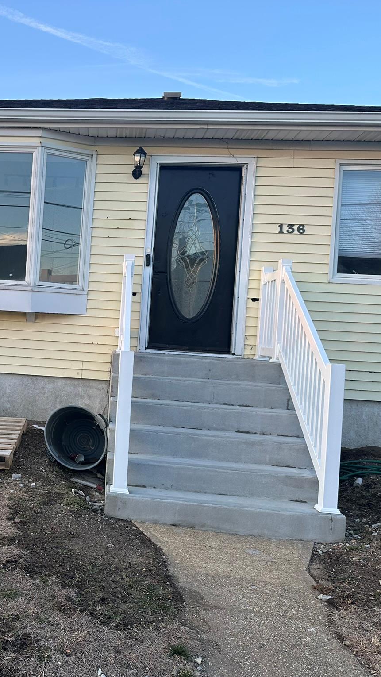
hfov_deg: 31.8
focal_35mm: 35
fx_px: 628
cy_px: 338
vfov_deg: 56.6
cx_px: 25
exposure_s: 1/163
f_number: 1.78
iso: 64
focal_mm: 6.86
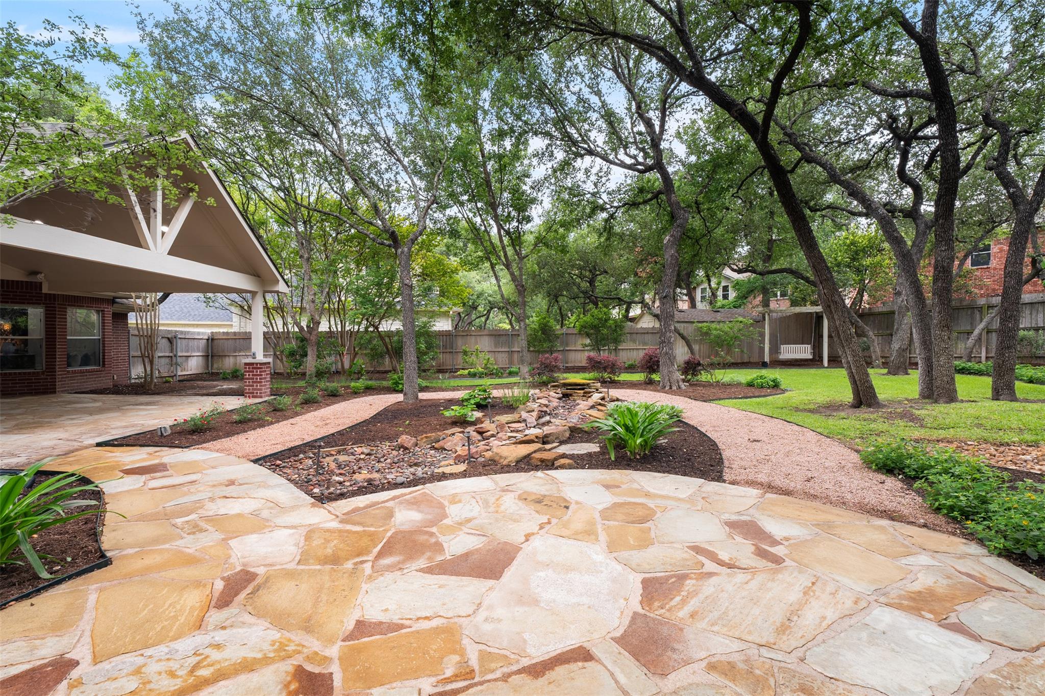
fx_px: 464
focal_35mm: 16
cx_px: 522
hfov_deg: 96.7
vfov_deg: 73.7
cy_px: 348
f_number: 10
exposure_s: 1/4
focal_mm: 16
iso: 250
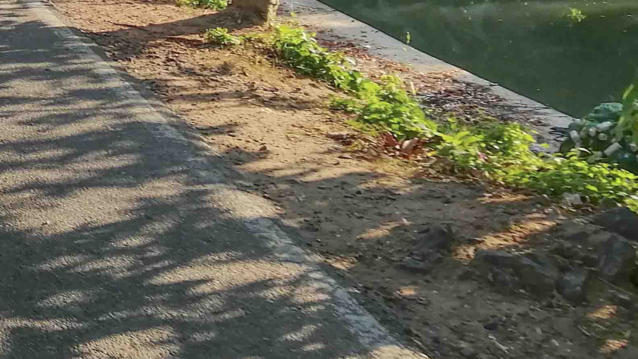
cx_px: -151
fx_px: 1404
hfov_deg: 23.2
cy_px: -97
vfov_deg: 14.0
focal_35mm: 83
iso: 50
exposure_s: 1/500
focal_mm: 3.81
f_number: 2.2
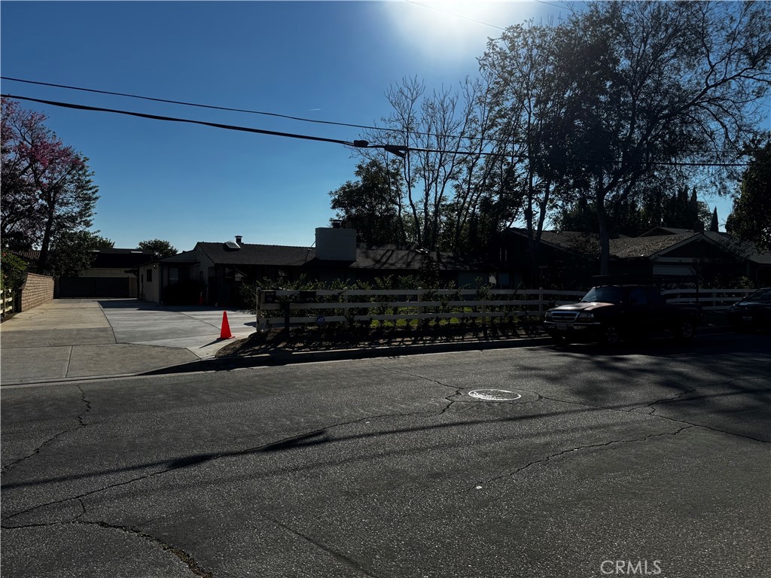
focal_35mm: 24
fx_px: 535
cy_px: 289
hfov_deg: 71.6
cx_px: 386
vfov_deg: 56.8
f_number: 1.78
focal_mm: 6.76
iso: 80
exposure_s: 1/10417
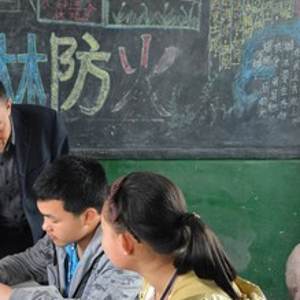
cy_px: 211
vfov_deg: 26.7
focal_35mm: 64
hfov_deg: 25.1
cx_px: -26
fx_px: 628
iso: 3200
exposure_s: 1/250
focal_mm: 22
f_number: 3.8
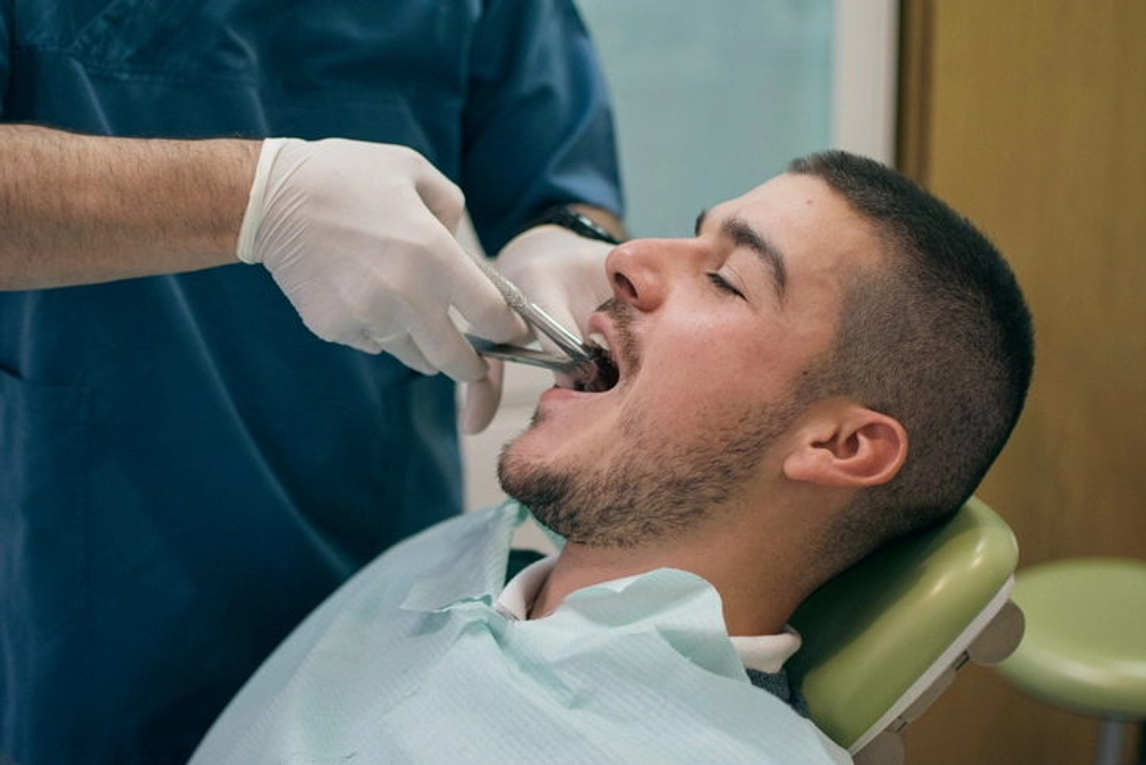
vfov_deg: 25.8
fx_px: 1671
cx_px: 573
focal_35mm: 52
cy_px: 382
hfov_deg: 37.8
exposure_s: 1/200
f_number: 1.8
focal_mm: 35
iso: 400
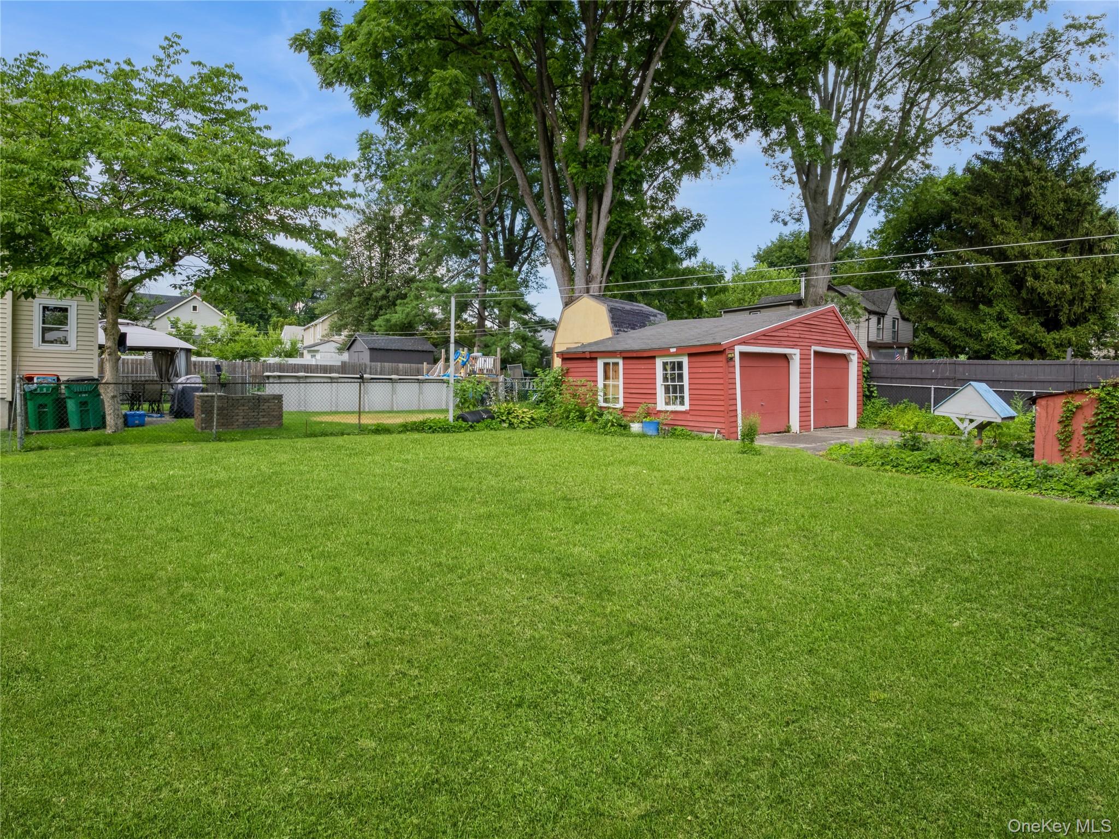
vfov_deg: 71.6
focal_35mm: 18
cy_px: 420
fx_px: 582
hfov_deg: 87.8
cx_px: 560
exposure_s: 1/60
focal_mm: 9
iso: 200
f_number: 8
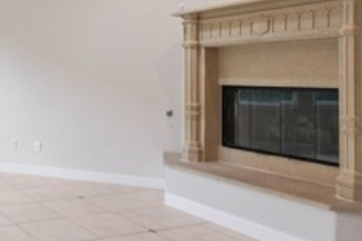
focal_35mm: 41
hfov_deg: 39.1
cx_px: -34
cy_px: 72
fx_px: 412
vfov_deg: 32.2
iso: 500
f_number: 8
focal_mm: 10
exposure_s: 1/15
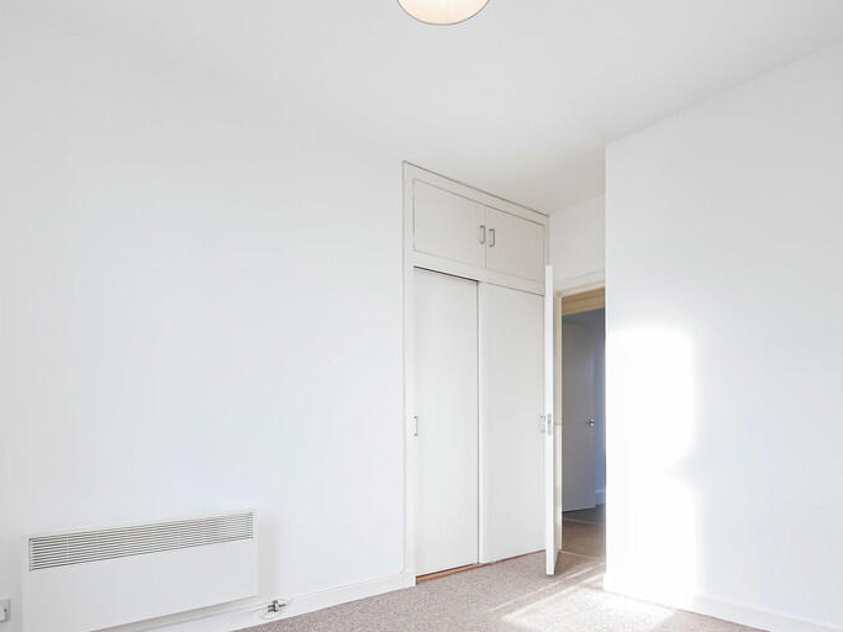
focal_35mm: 21
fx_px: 511
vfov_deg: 61.4
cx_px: 407
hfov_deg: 79.0
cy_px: 436
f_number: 4
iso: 200
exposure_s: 1/60
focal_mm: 7
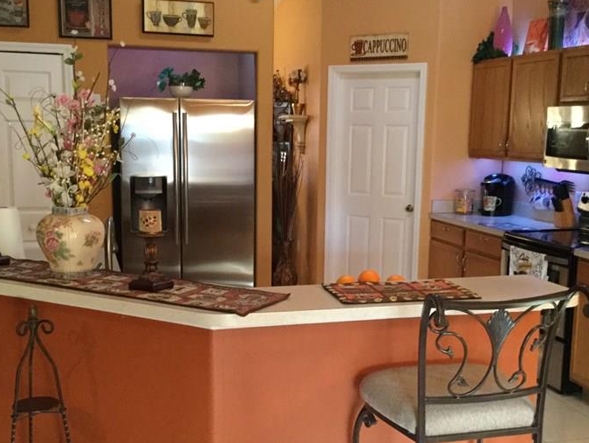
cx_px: 288
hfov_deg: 40.4
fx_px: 800
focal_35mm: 47
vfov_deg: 30.8
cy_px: 260
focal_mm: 3.3
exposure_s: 1/15
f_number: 2.4
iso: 250
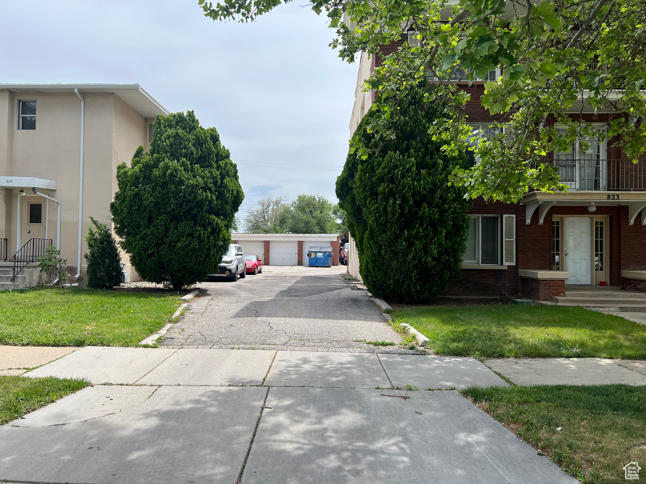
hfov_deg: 67.3
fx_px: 485
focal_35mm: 26
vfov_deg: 53.1
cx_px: 323
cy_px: 242
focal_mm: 5.7
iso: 50
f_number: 1.5
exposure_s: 1/3165
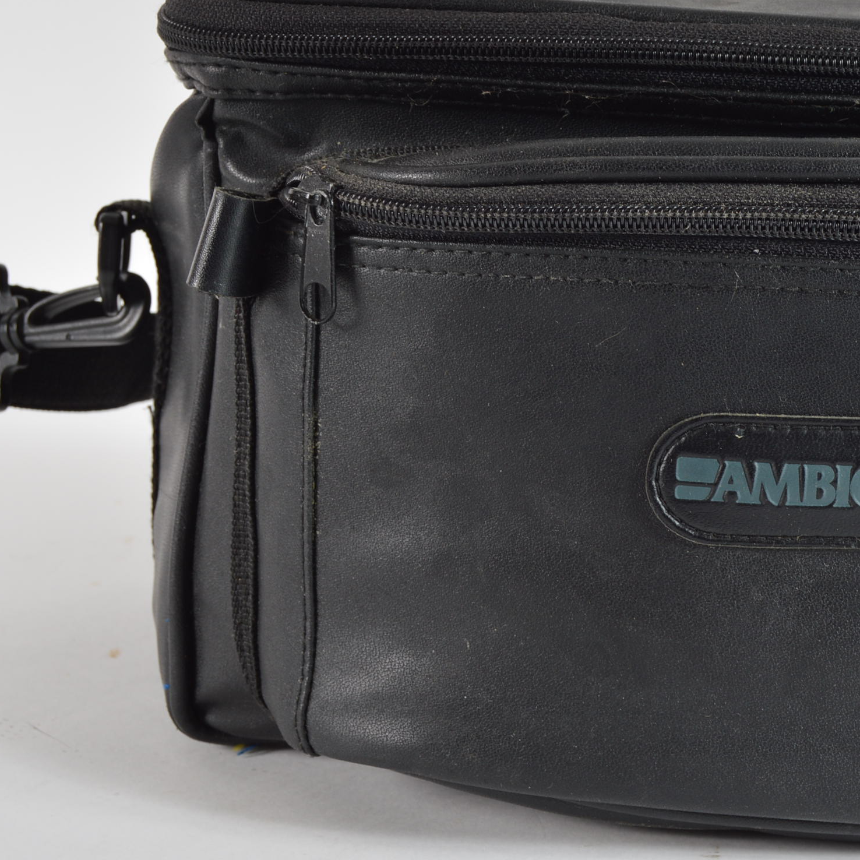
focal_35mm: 91
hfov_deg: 18.8
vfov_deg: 19.1
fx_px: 2554
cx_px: 750
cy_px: 310
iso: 100
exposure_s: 1/80
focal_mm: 35
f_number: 8
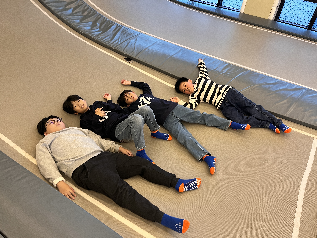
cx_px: 158
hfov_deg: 67.3
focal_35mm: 26
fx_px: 238
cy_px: 119
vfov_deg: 53.1
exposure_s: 1/60
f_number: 1.6
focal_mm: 5.1
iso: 250
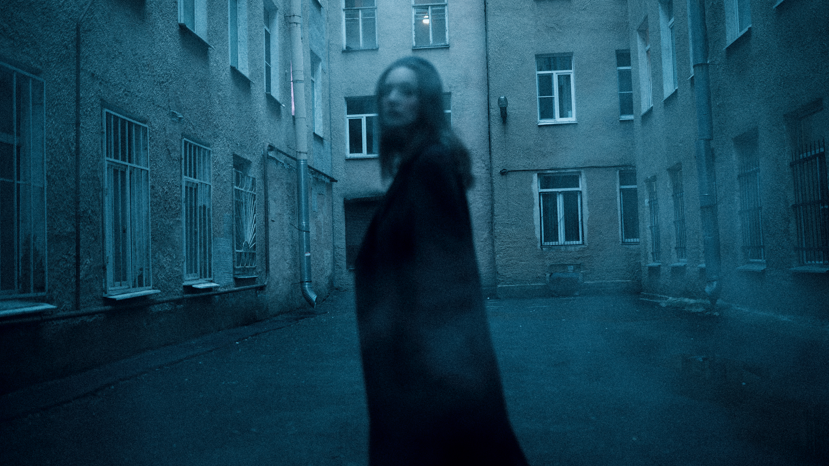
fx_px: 813
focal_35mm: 37
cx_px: 417
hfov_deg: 54.0
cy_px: 204
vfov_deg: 32.0
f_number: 1.8
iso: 800
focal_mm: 35
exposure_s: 1/100
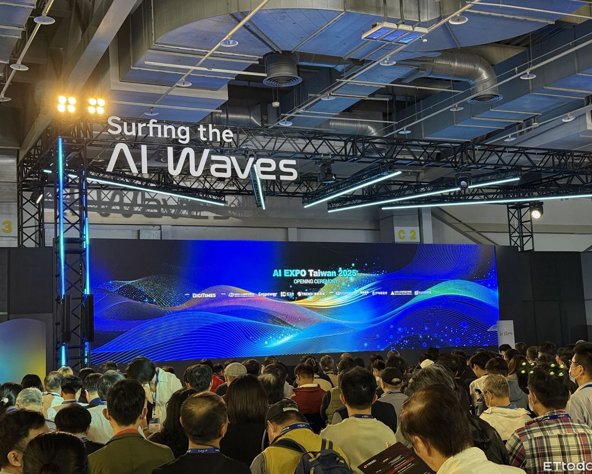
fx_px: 894
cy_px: 235
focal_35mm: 51
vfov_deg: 29.7
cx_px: 313
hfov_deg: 36.6
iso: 250
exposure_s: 1/40
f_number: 1.78
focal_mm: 6.76
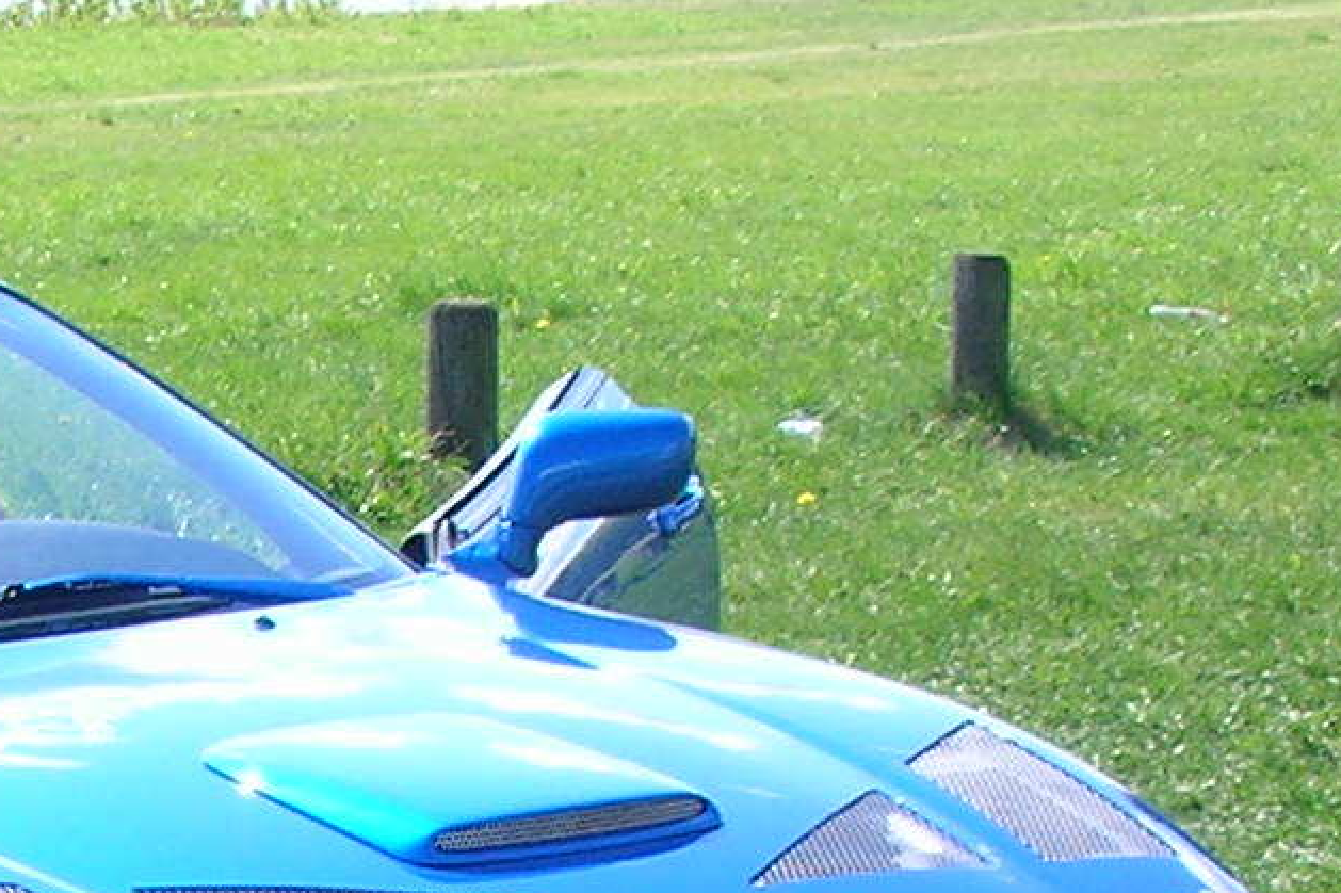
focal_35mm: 150
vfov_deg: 8.8
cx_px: -200
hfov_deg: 13.4
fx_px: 5586
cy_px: 1609
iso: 50
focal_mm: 5.8
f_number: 3
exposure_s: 1/210
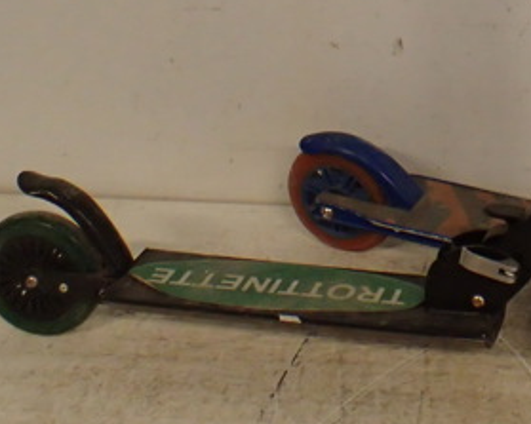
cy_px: -125
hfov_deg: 21.7
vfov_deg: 17.2
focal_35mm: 84
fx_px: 1320
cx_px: 571
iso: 640
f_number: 2.3
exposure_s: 1/125
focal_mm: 5.5
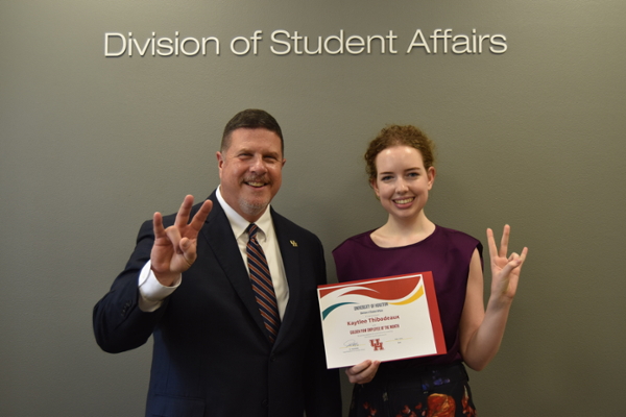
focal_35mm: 42
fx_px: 730
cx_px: 313
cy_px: 208
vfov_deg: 31.9
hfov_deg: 46.4
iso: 400
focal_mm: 28
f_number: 4
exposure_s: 1/80
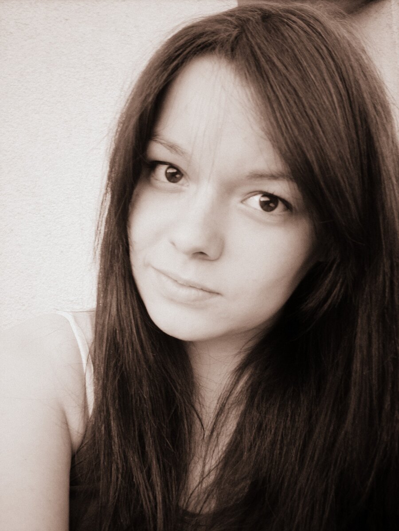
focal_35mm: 37
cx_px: 200
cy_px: 266
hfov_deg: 38.7
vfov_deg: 50.1
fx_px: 569
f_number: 2.8
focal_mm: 6.2
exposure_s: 1/30
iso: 91
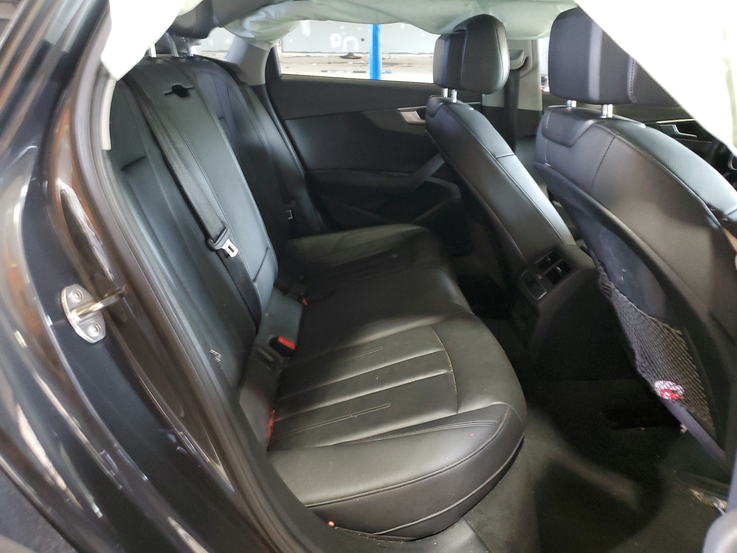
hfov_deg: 67.3
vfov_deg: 53.1
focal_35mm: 26
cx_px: 368
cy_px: 276
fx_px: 554
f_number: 1.5
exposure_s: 1/15
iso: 294
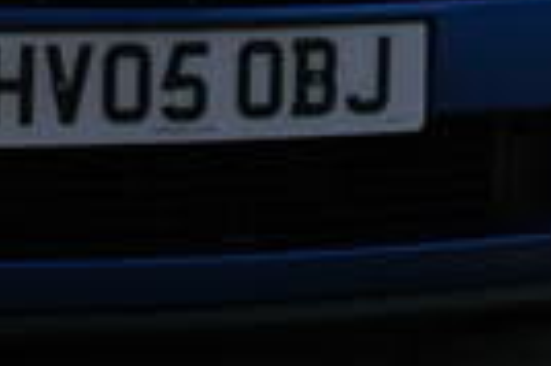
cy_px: -580
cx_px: 288
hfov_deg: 7.4
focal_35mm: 278
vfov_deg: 4.8
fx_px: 4250
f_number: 4.5
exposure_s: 1/60
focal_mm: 31
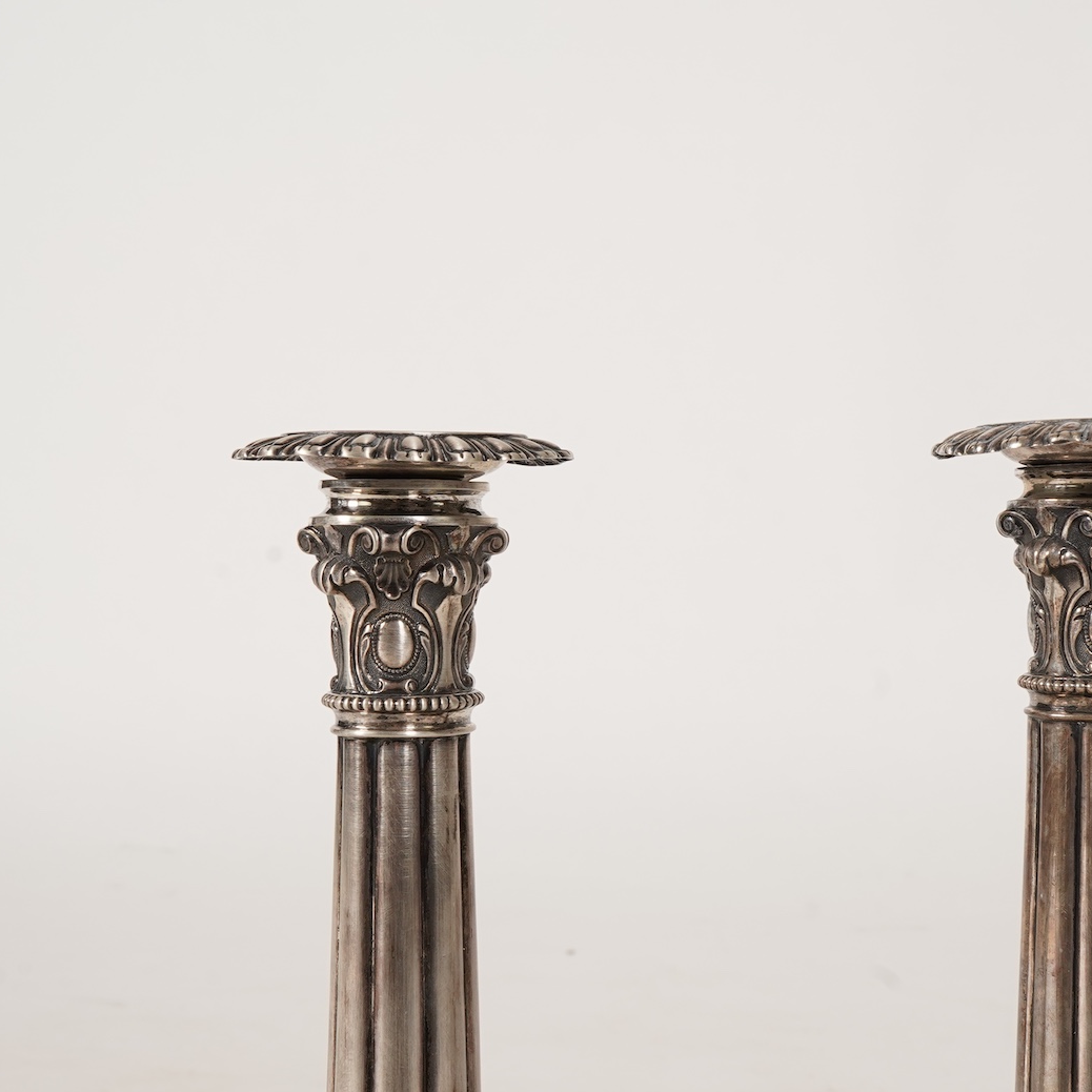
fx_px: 2070
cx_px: 715
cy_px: 551
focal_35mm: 58
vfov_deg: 29.6
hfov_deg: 29.4
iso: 400
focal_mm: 30
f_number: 22
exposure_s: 1/125
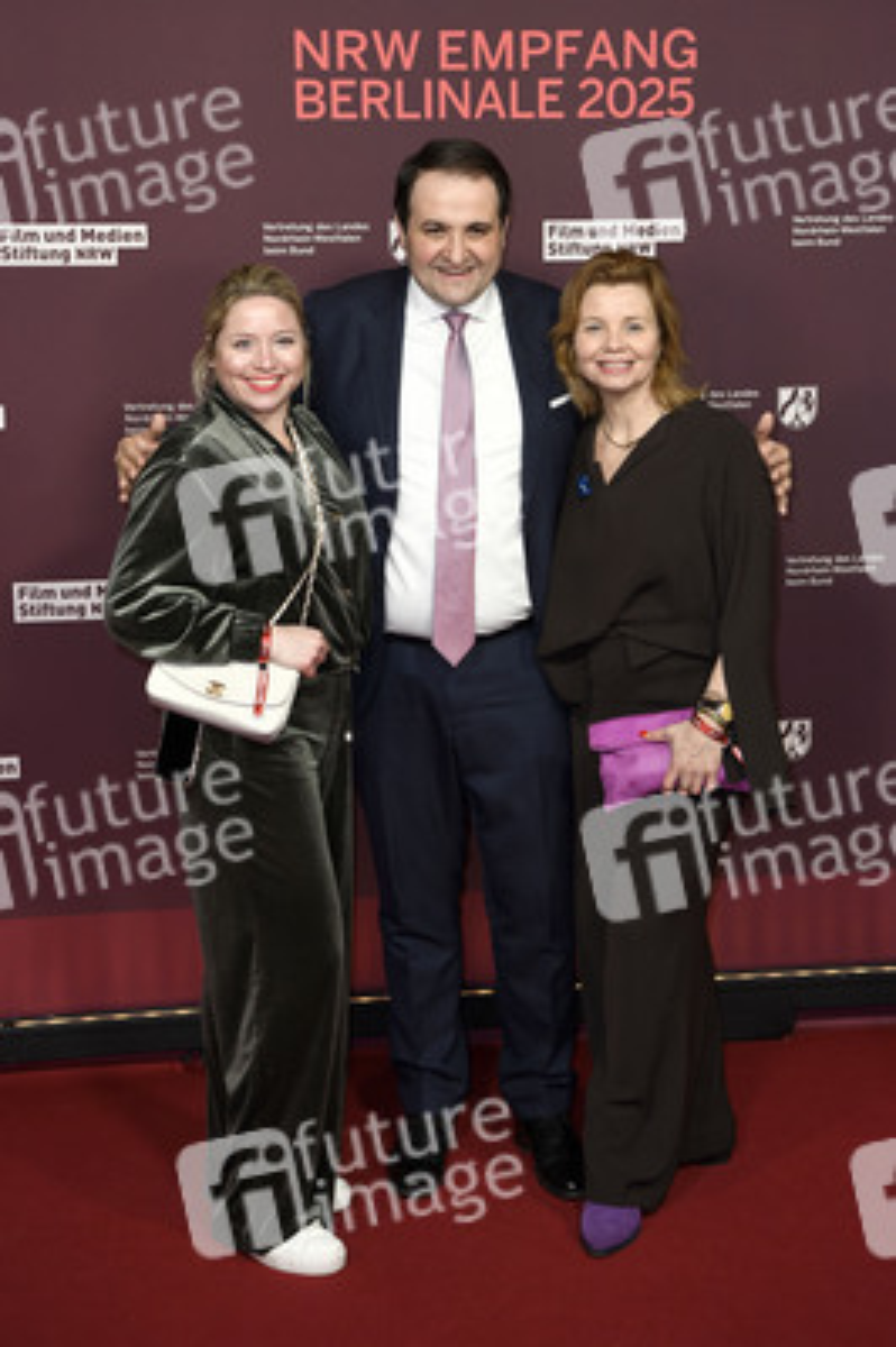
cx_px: 448
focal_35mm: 52
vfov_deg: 38.2
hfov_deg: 25.9
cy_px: 674
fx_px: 1945
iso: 800
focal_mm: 52
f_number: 4
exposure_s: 1/320
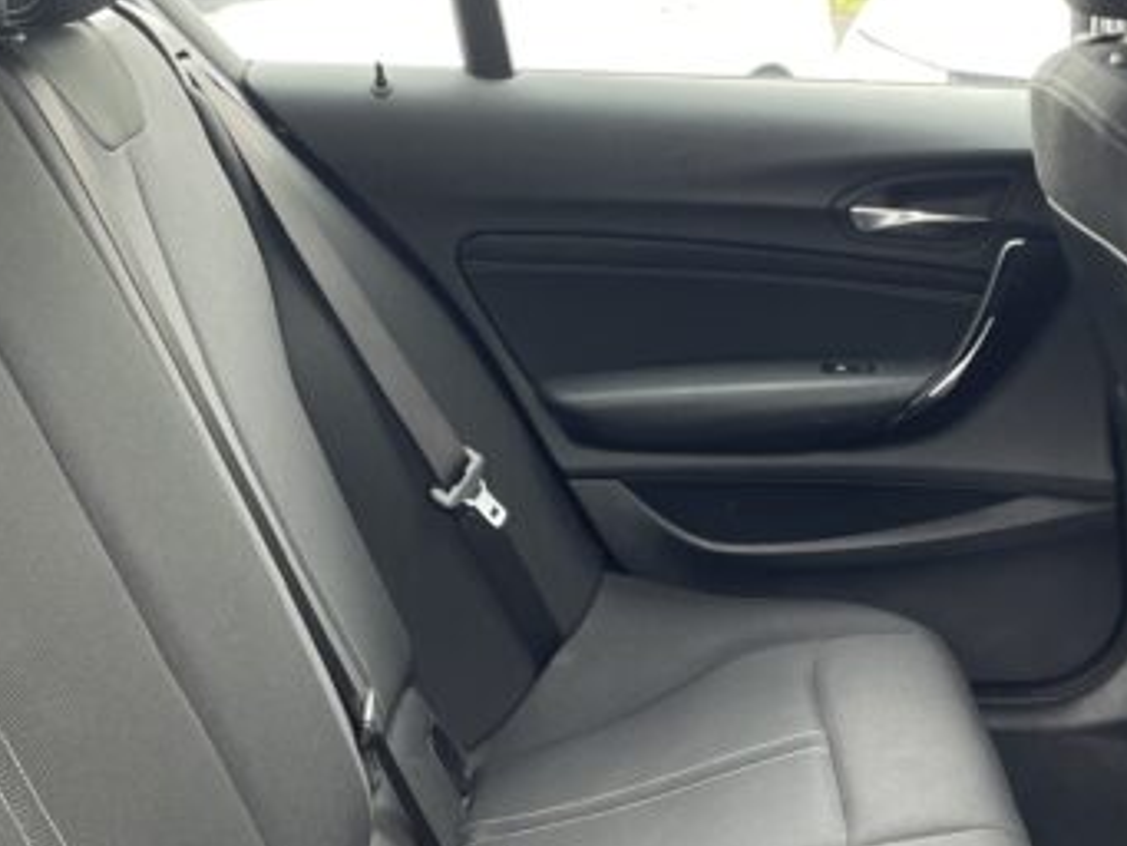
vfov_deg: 23.0
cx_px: 740
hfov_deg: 31.5
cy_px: 859
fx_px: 1987
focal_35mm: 61
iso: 100
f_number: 1.6
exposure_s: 1/121
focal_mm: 4.2
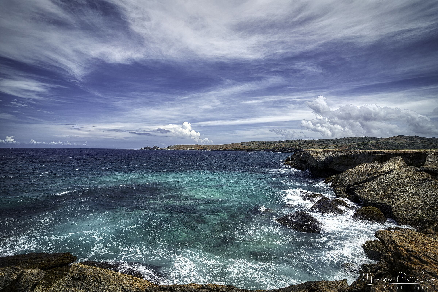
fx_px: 219
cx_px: 219
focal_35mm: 18
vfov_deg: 67.4
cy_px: 146
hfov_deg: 90.0
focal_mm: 18
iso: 100
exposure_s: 1/160
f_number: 8
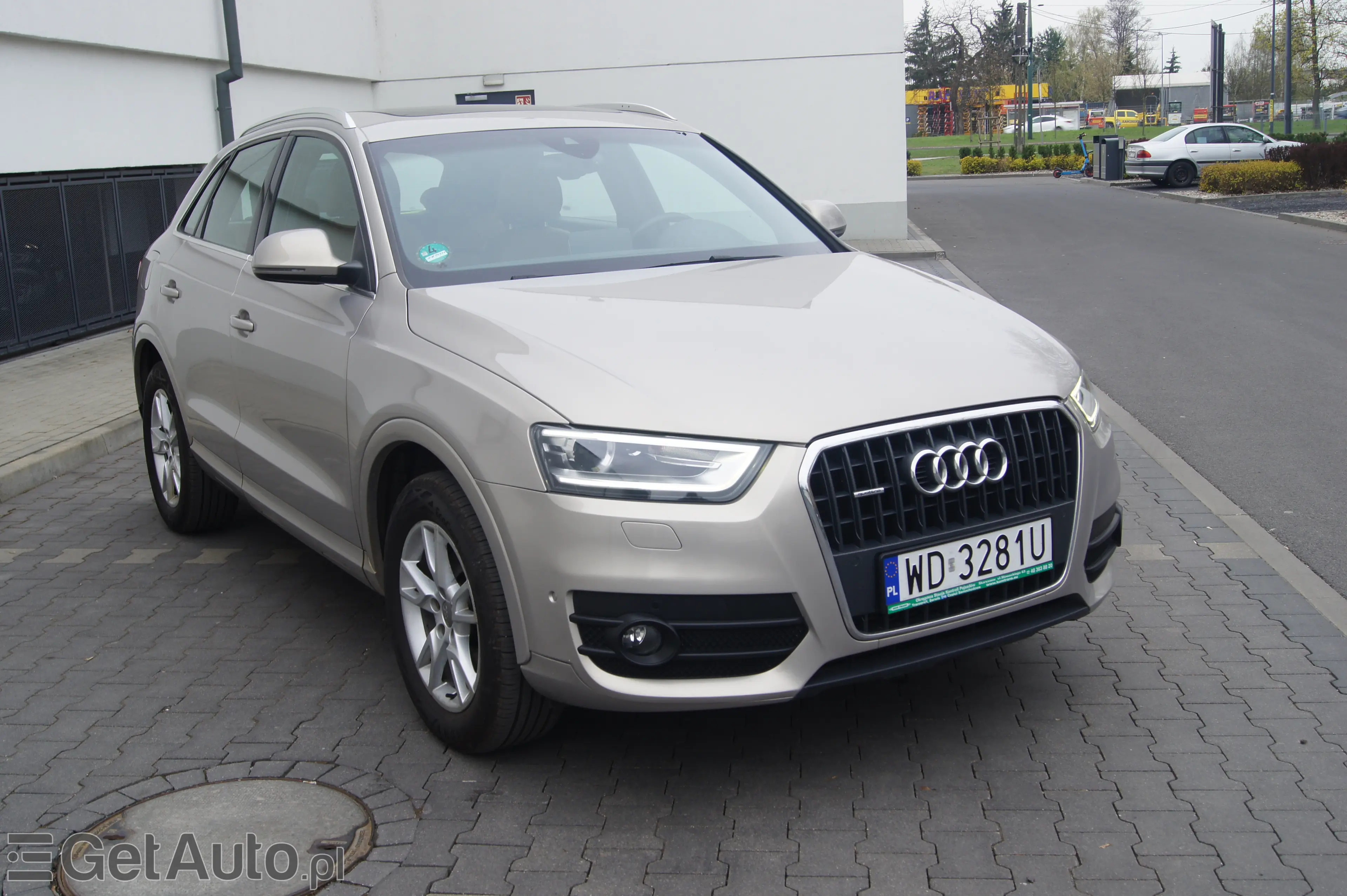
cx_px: 674
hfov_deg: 49.6
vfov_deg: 34.2
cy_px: 448
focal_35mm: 39
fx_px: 1458
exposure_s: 1/50
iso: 100
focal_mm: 26
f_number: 9
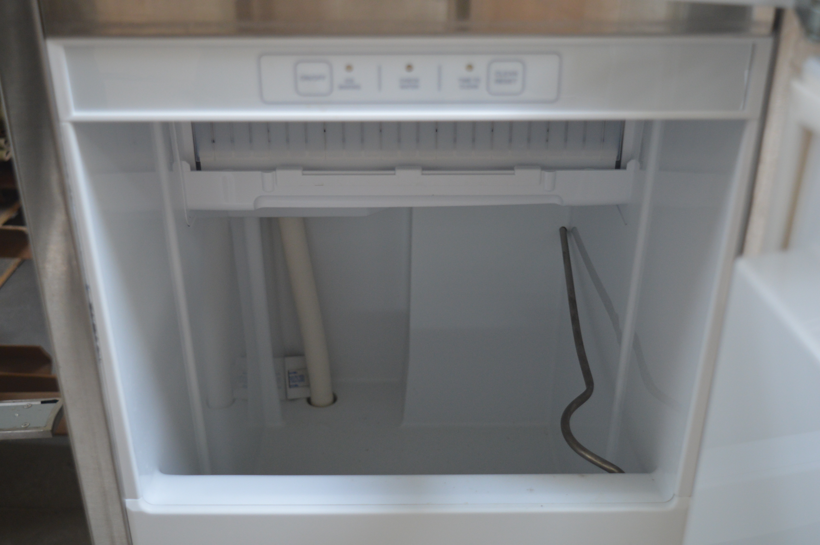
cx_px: 410
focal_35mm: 45
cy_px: 272
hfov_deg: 43.6
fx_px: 1024
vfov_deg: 29.8
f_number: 4.2
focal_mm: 30
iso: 720
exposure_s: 1/60
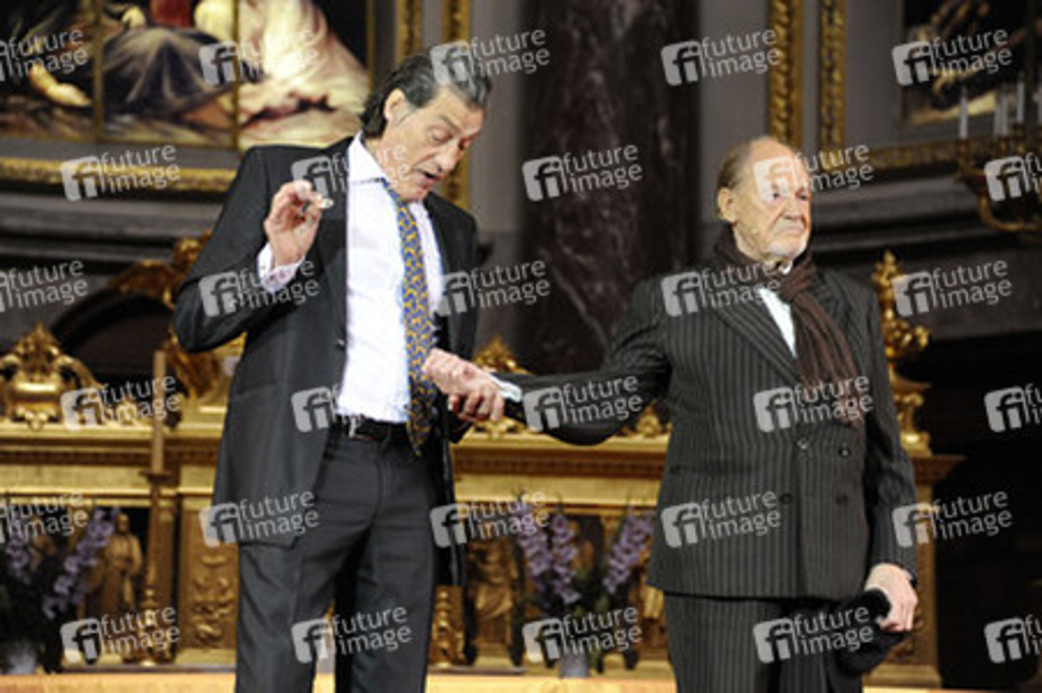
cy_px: 346
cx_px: 521
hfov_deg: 14.2
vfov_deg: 9.4
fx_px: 4194
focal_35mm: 145
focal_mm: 145
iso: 3200
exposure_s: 1/160
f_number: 5.6
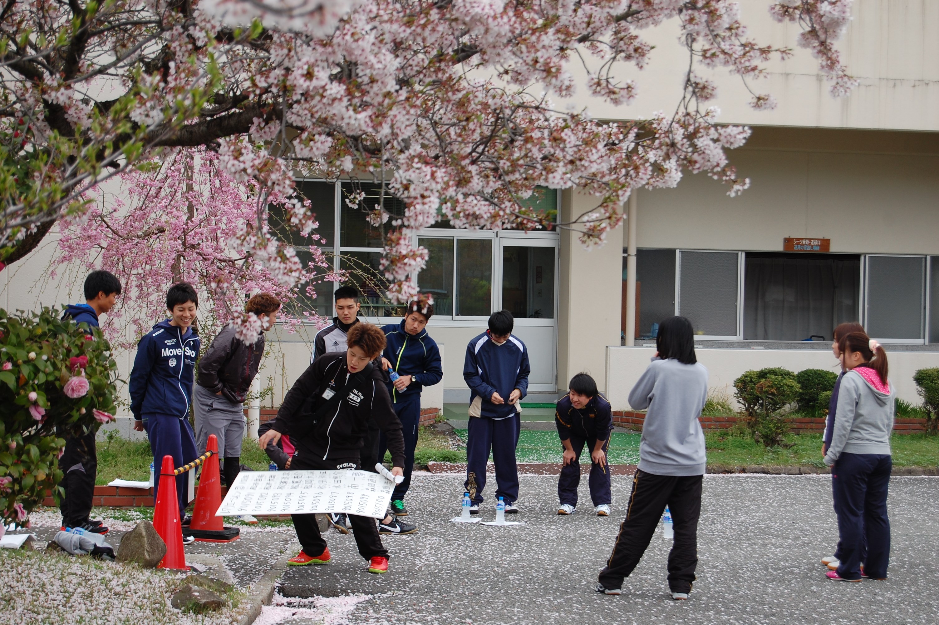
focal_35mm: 82
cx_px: 470
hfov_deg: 24.6
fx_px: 2150
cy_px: 312
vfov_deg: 16.5
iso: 200
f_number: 6.3
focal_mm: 55
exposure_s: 1/160
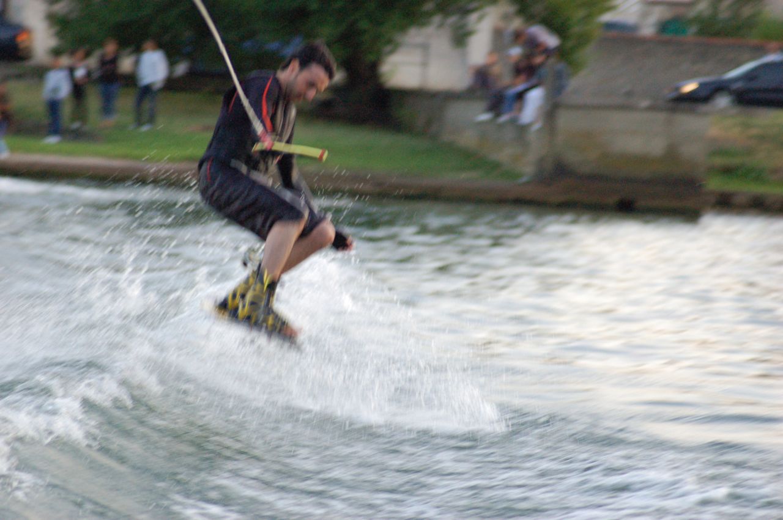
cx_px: 392
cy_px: 260
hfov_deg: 10.6
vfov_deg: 7.0
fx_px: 4237
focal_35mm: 195
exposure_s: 1/125
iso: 1600
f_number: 4.5
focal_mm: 130
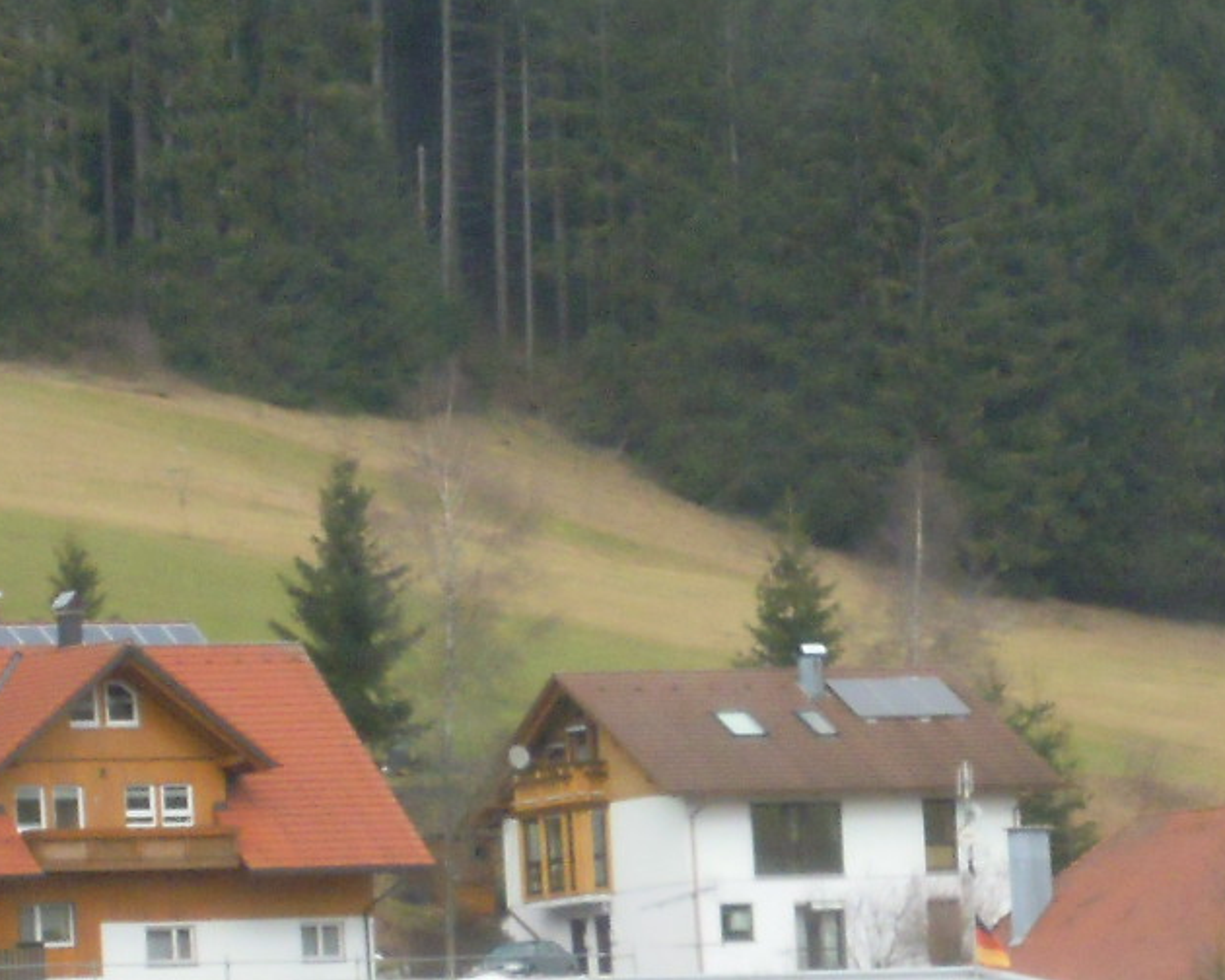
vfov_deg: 3.5
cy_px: 887
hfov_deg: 4.4
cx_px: 626
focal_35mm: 444
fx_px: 16097
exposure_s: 1/200
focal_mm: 25
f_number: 6.6
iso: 320
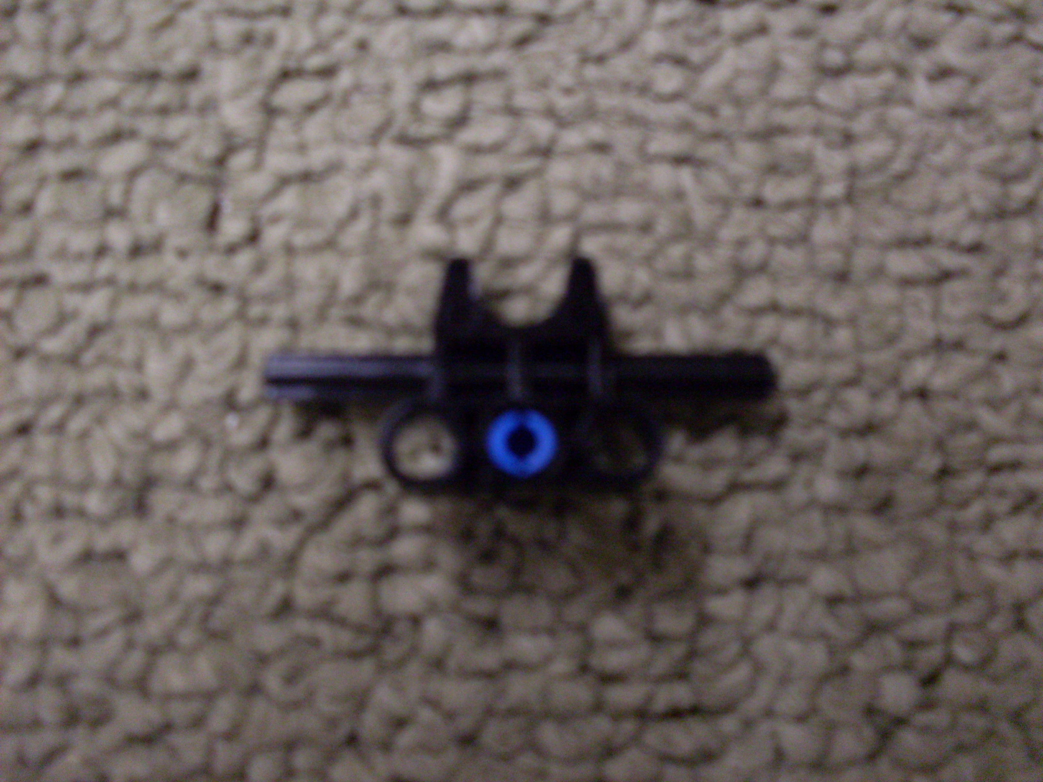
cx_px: 522
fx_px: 1145
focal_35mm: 38
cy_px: 391
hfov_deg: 49.0
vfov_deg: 37.7
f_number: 2.8
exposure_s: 1/15
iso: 200
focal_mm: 6.3
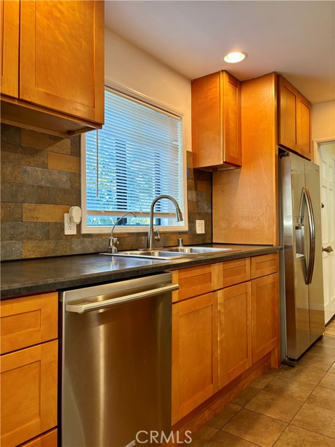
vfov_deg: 67.3
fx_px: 335
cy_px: 224
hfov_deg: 53.1
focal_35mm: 26
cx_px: 168
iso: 80
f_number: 1.6
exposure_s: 1/60
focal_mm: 5.96
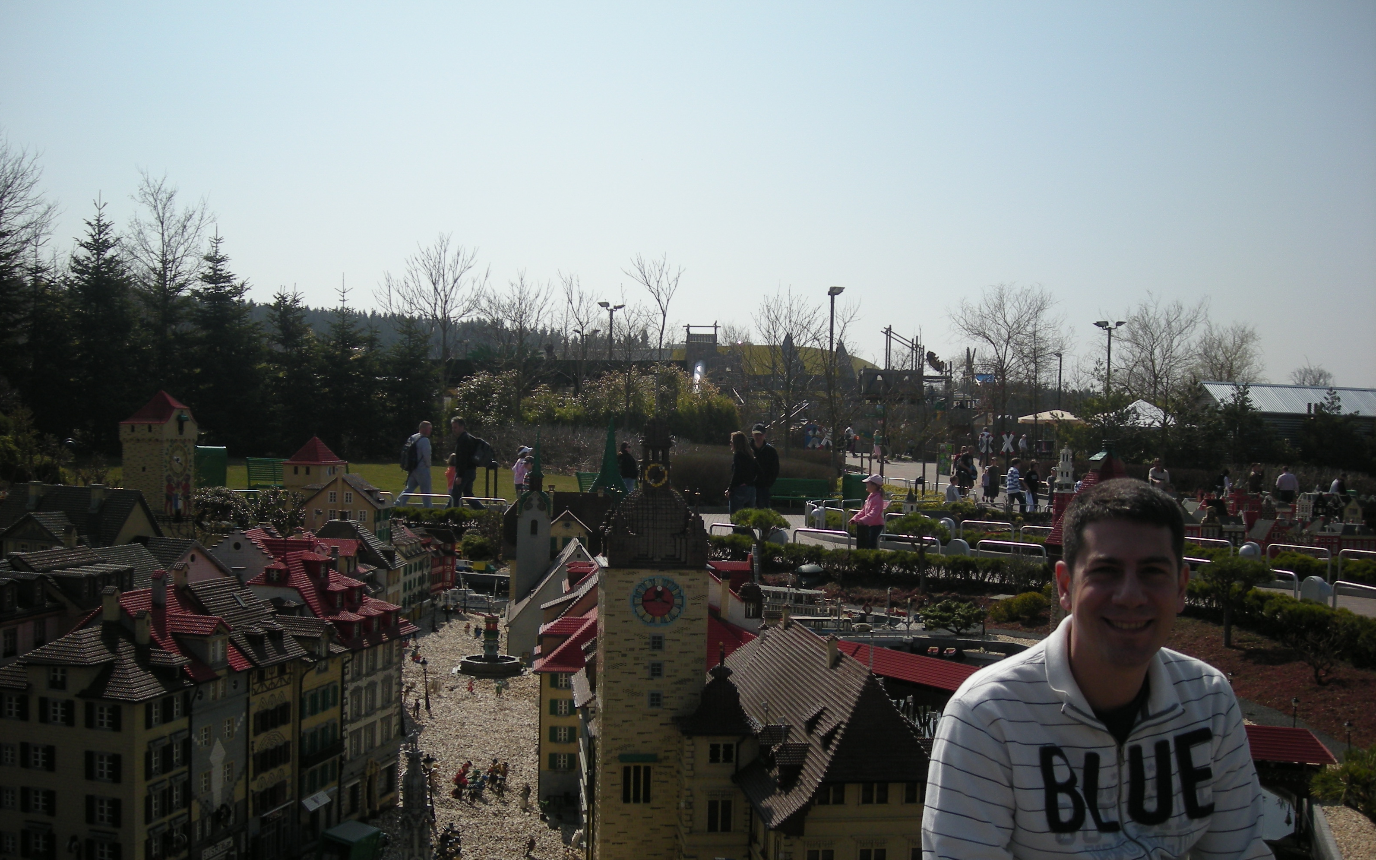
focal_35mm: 38
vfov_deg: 33.5
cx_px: 678
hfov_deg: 51.5
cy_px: 487
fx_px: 1425
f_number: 5.7
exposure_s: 1/567
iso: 64
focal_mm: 5.7
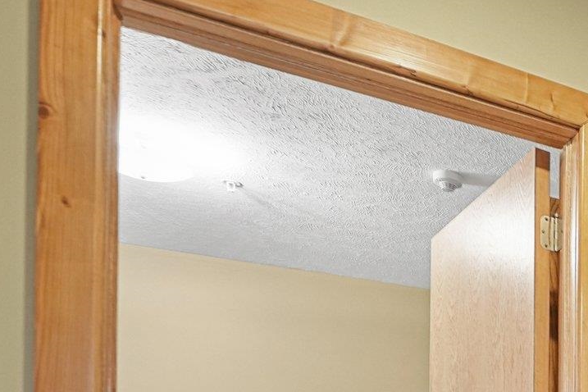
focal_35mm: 40
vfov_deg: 27.8
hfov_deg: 37.0
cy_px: 507
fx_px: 653
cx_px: 705
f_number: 2.8
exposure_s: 1/20
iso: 2500
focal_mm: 14
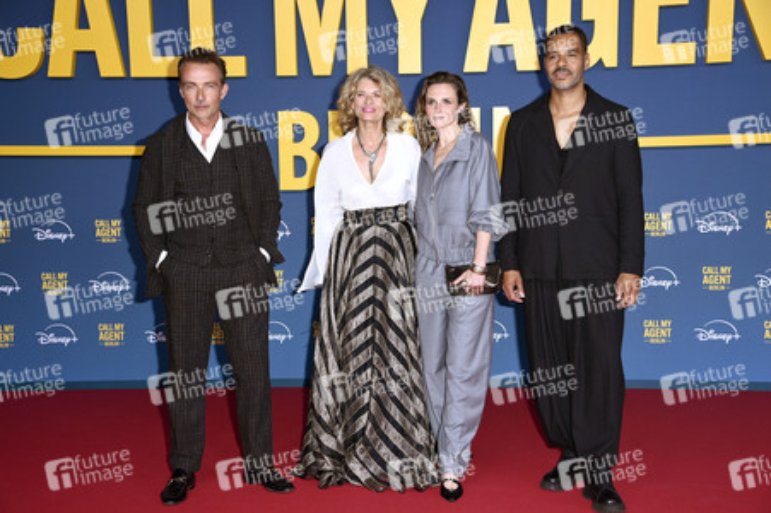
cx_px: 386
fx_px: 1198
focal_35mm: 56
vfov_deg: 24.2
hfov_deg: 35.7
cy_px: 256
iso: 800
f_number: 5.6
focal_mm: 56
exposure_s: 1/200
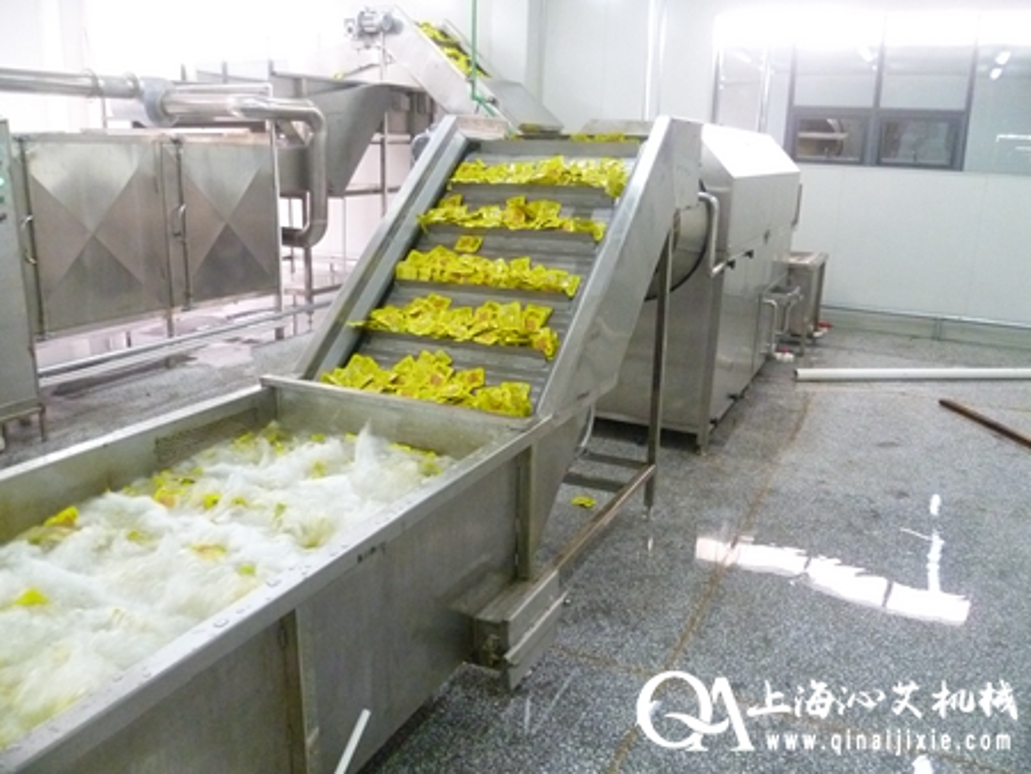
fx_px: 834
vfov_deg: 49.8
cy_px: 387
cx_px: 516
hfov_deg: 63.4
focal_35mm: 28
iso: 800
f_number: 2.8
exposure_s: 1/40
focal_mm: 5
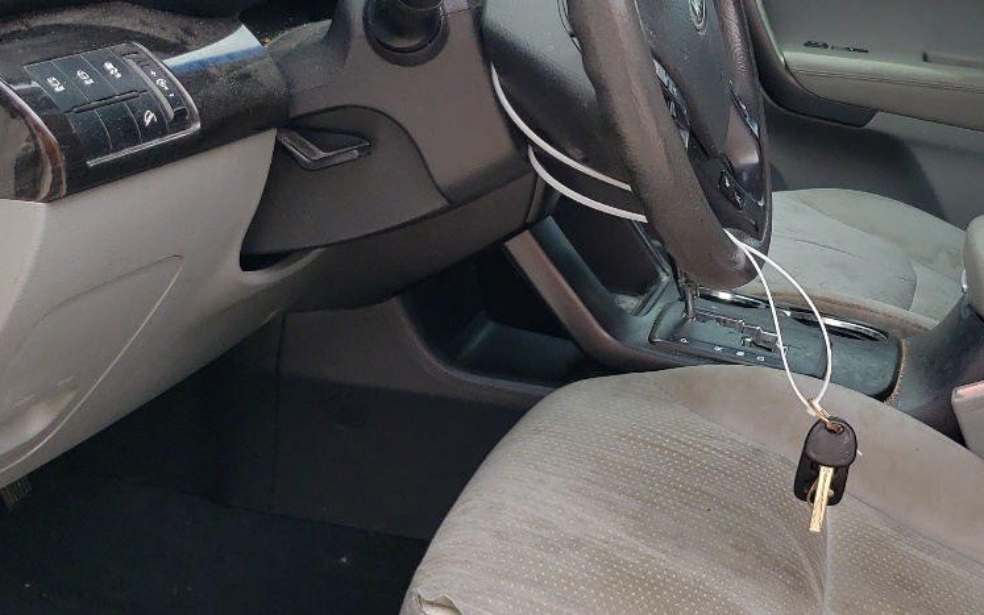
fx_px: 1582
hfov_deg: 33.1
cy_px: 316
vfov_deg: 22.0
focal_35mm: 59
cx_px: 850
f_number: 1.5
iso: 50
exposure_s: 1/476
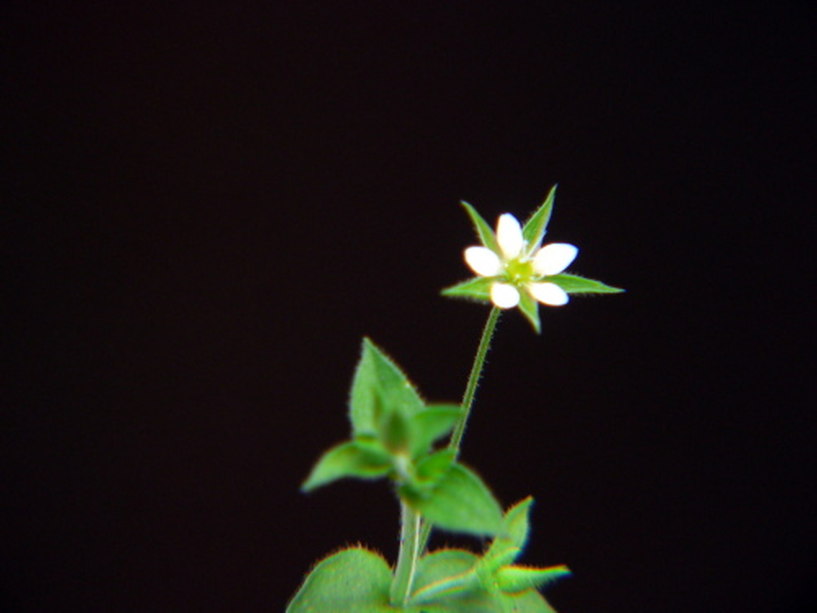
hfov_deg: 8.8
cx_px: 408
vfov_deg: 6.6
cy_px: 306
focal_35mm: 224
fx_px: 5287
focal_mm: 37.3
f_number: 4
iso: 80
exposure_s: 1/250
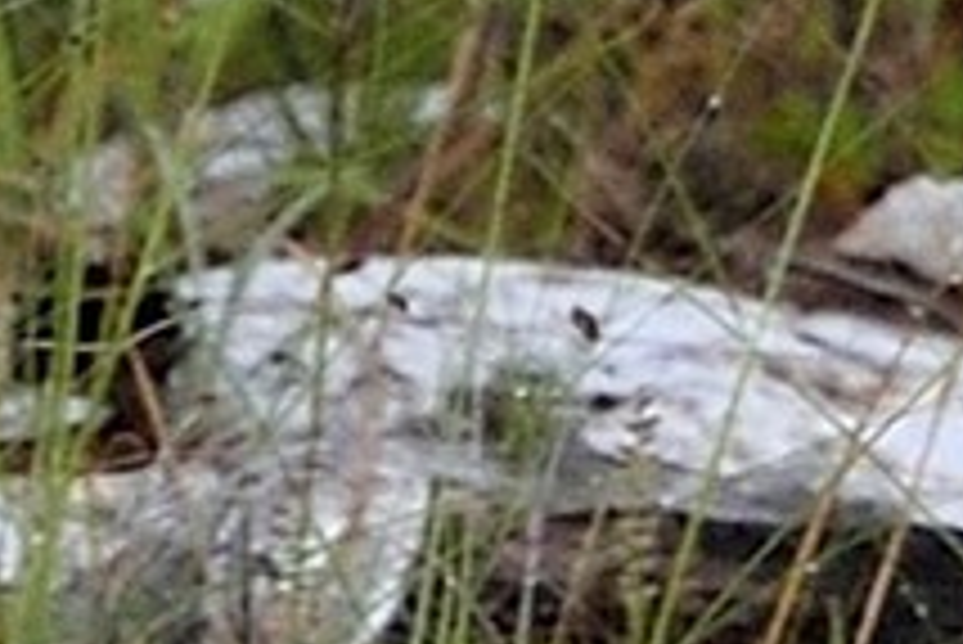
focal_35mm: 1795
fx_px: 48047
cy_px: 1000
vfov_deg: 0.8
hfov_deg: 1.1
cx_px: 3267
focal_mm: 240
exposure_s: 1/320
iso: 800
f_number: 5
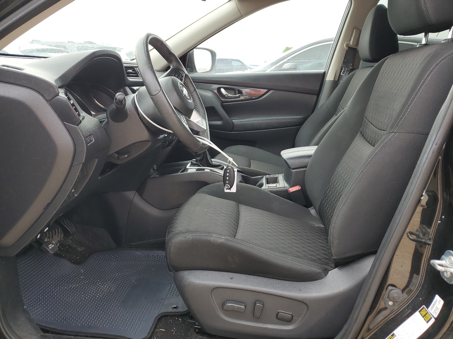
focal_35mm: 26
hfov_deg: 67.3
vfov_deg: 53.1
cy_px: 170
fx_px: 340
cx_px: 226
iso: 50
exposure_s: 1/141
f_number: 1.5
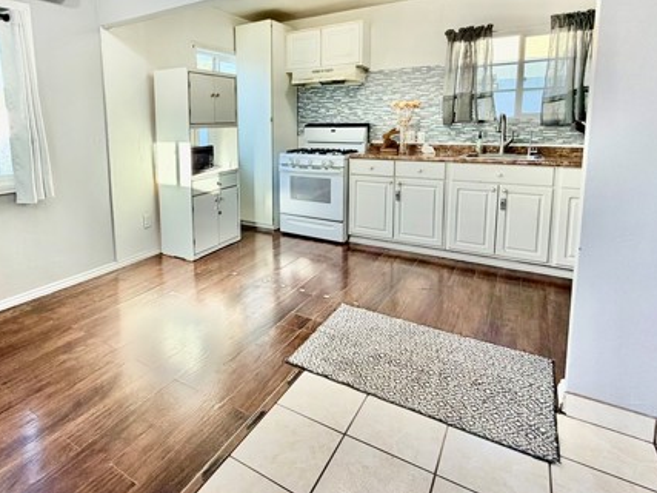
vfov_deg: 62.1
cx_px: 260
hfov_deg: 78.0
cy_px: 171
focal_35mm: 21
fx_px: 398
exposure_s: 1/120
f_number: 2.2
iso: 100
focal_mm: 2.22
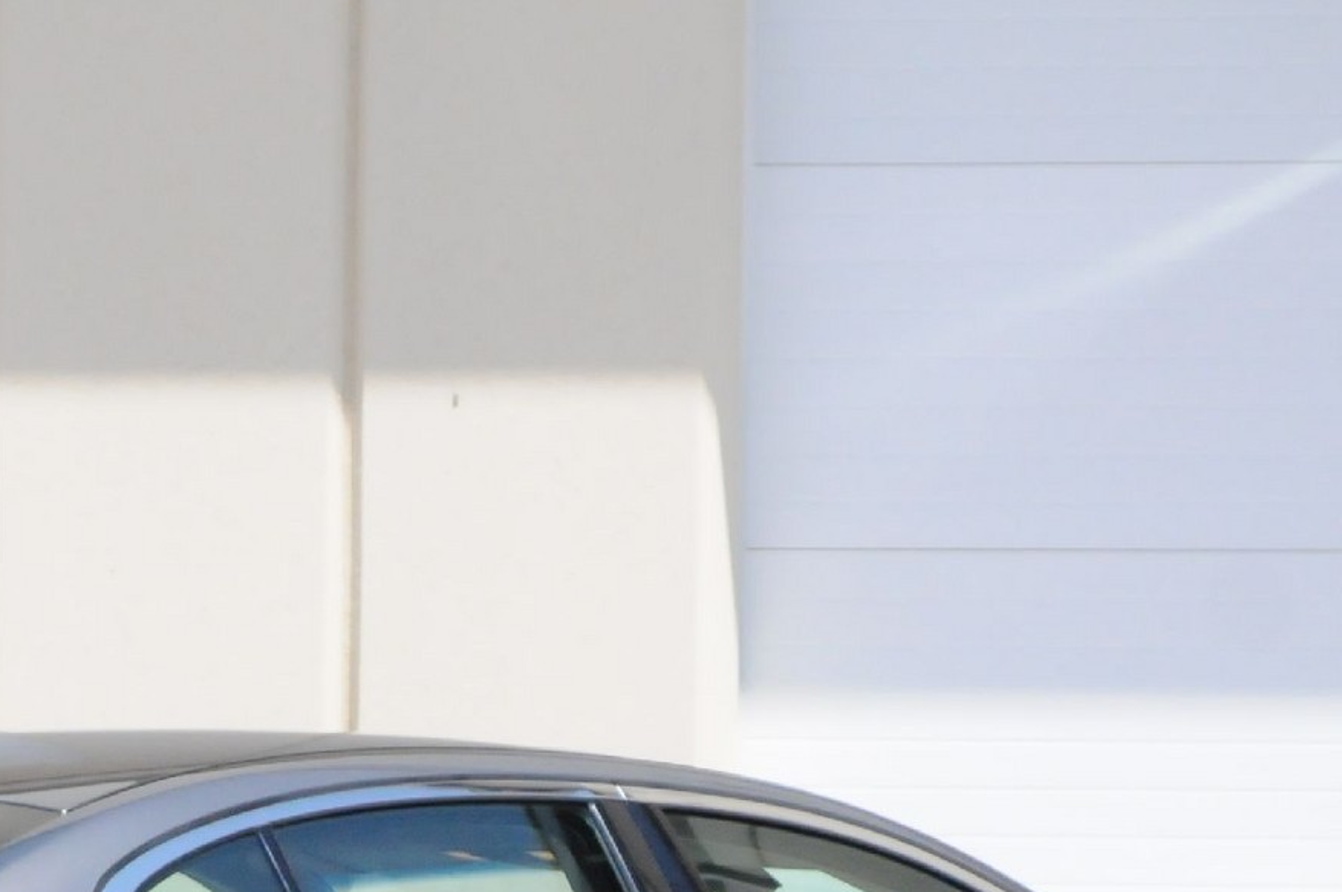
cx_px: 366
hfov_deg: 4.2
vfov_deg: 2.8
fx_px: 18472
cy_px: 1222
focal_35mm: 496
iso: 2000
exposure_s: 1/8000
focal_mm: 116
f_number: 5.6
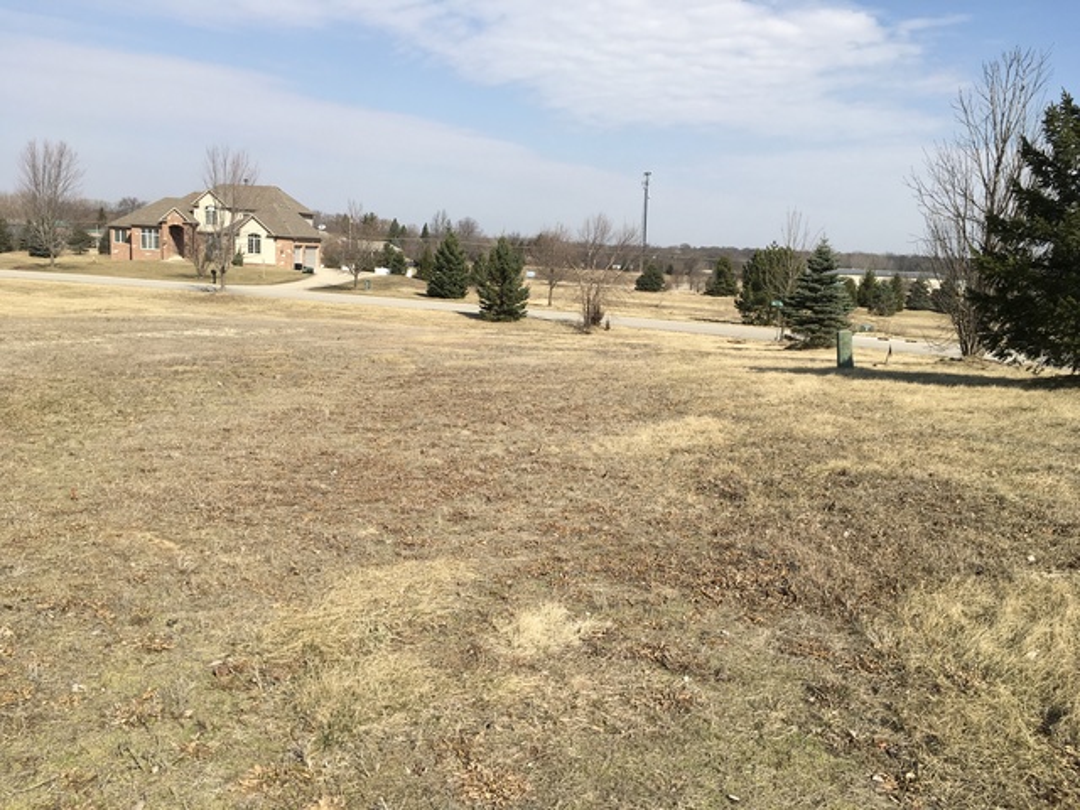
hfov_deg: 61.7
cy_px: 405
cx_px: 540
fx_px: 905
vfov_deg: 48.2
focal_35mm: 29
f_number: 2.2
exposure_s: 1/1832
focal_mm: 4.15
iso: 25
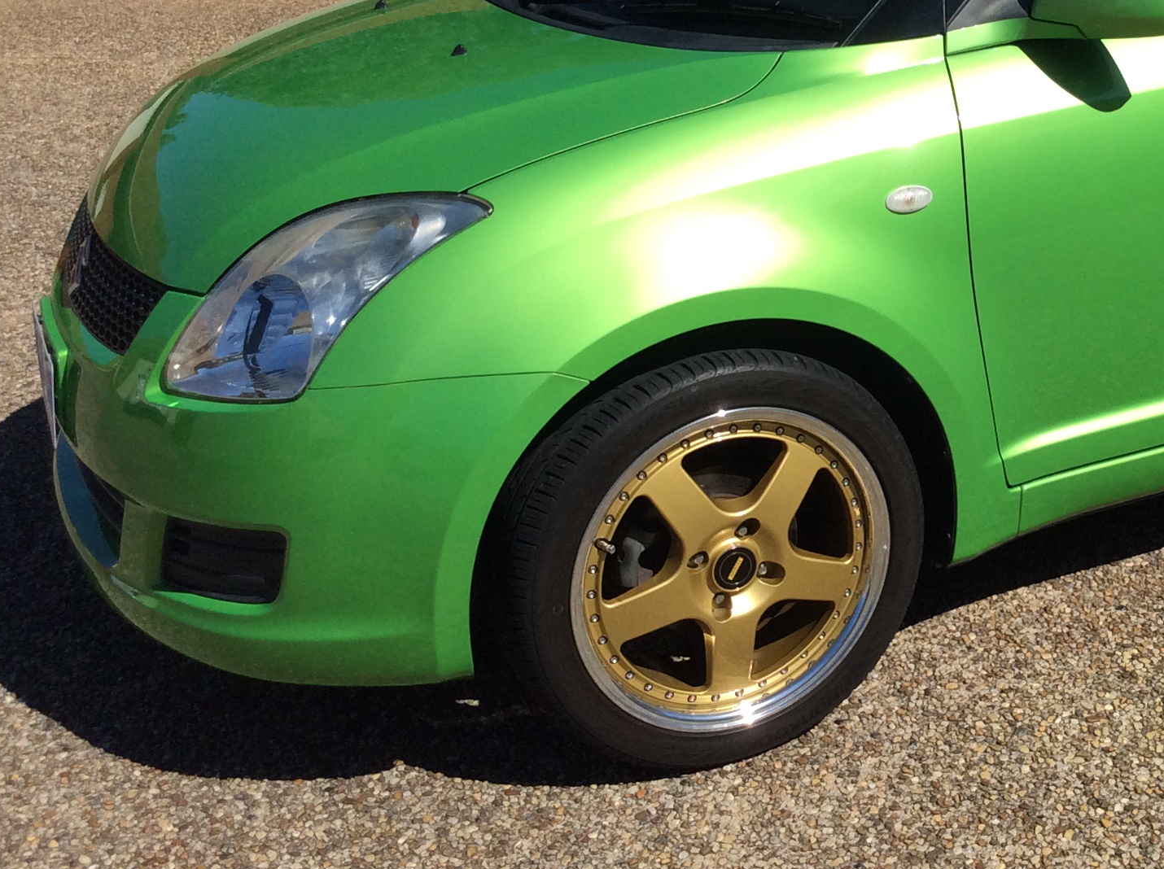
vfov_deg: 24.9
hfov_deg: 31.8
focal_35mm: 58
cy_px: 234
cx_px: 1035
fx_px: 1947
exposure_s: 1/2604
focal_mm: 3.3
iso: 32
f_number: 2.4
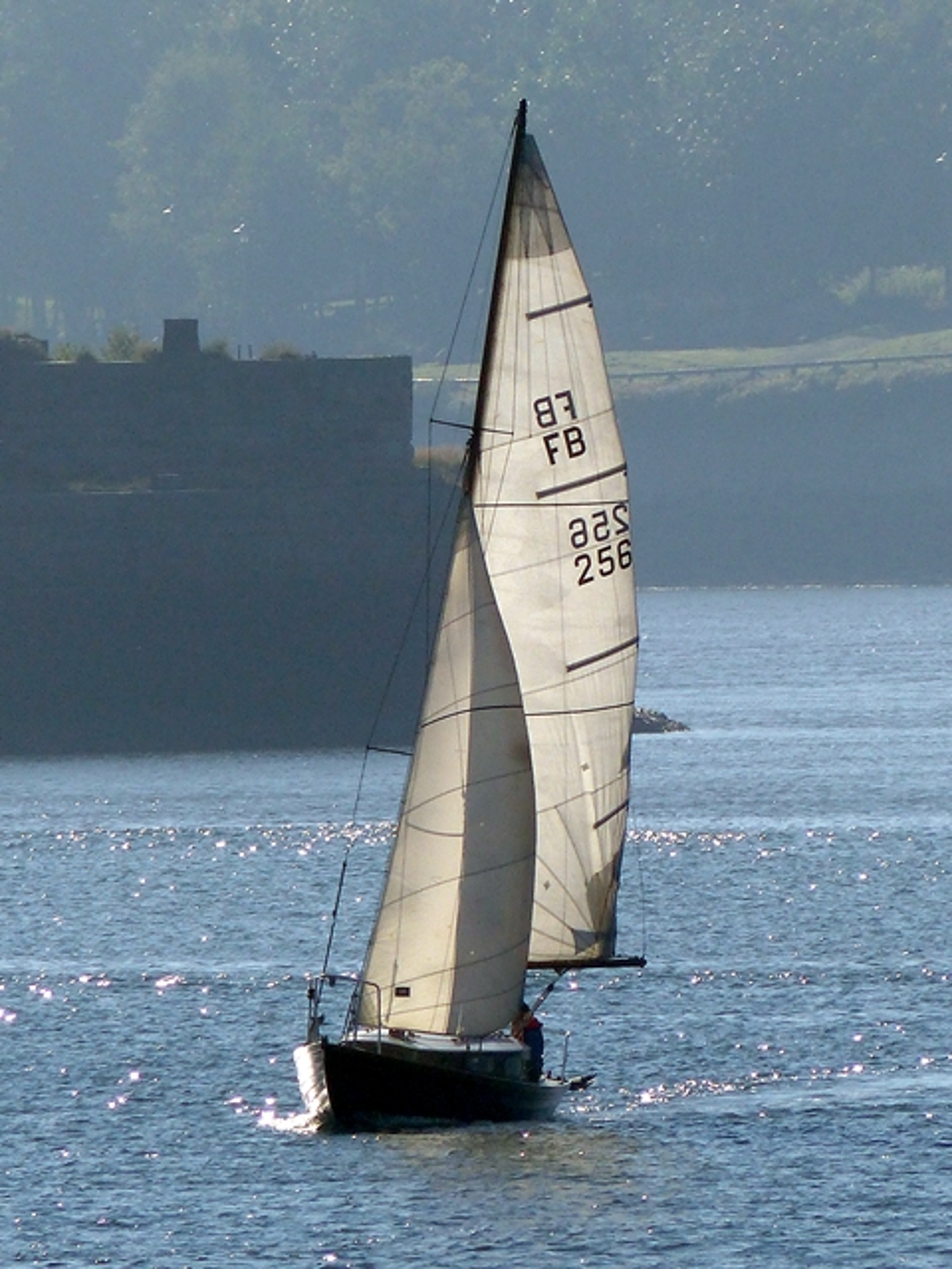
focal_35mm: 1200
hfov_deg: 1.2
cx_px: 476
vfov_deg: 1.7
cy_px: 634
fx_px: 44003
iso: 100
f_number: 5
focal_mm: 108
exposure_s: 1/1300
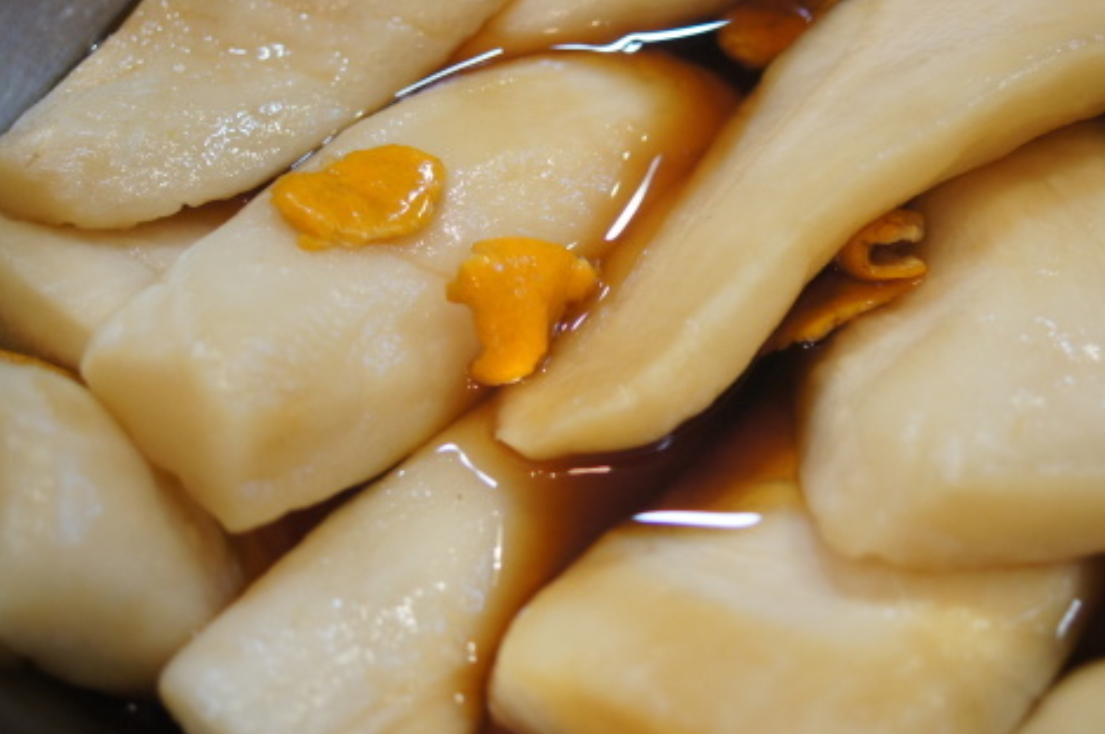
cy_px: 313
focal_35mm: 67
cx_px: 738
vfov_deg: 20.2
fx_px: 2054
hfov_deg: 29.9
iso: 800
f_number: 2.8
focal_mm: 30
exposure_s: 1/80
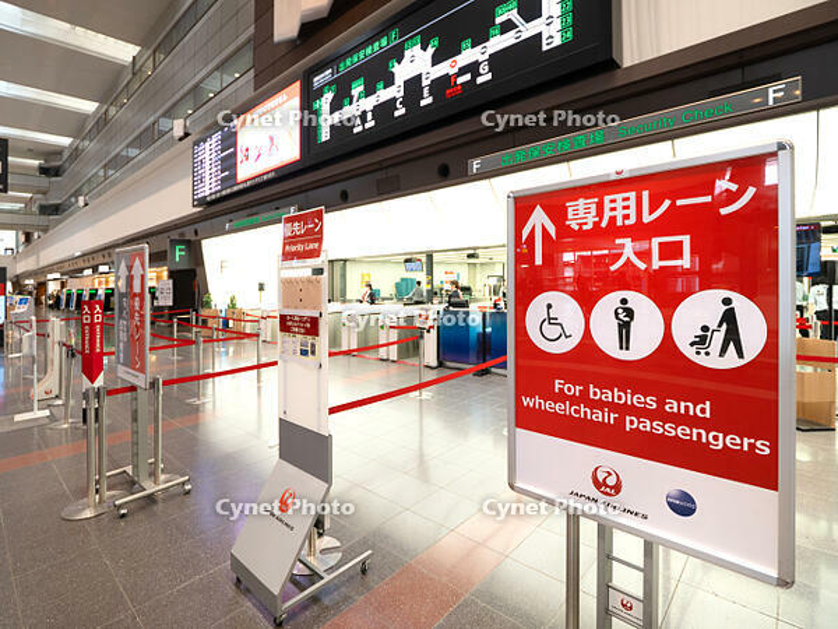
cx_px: 419
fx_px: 387
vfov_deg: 78.1
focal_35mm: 16
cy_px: 314
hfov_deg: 94.5
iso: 400
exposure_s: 1/50
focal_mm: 8
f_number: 3.5
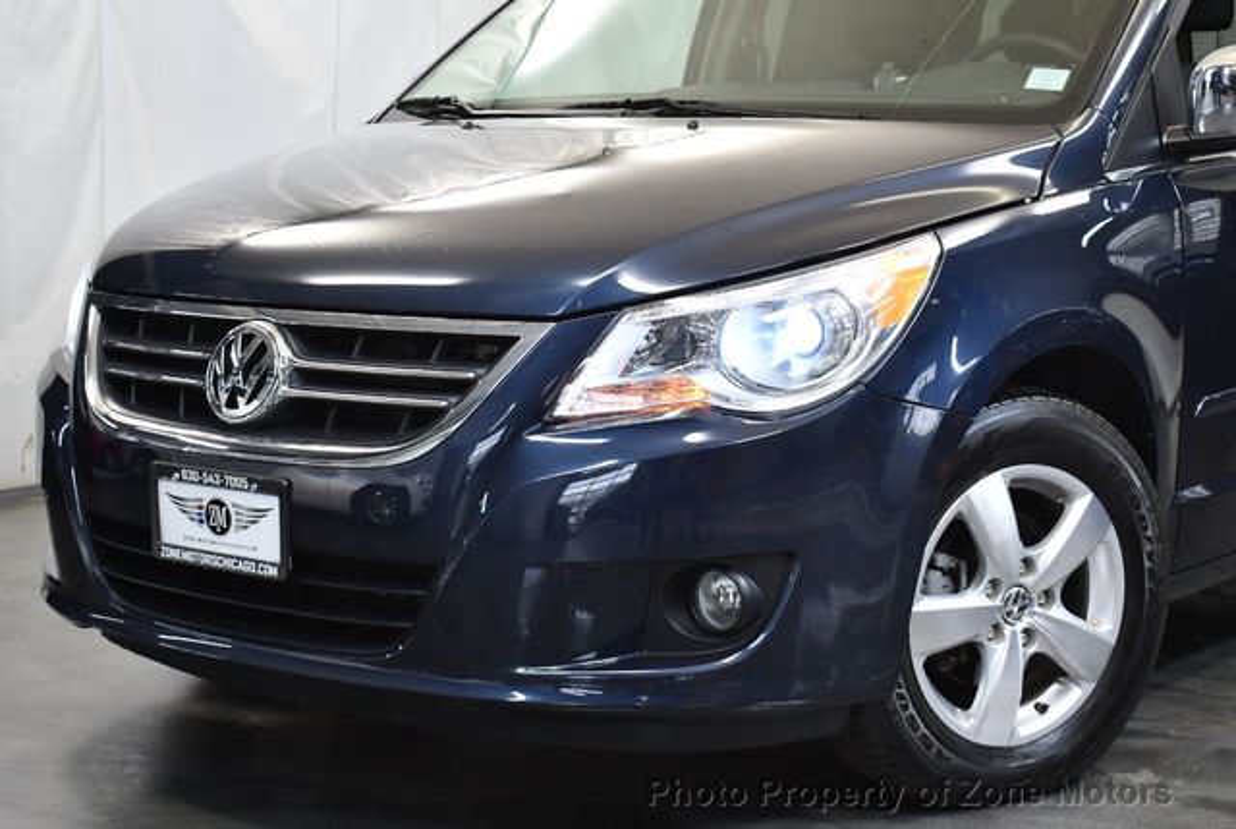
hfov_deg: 29.6
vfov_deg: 20.1
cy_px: 414
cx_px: 618
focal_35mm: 68
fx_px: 2338
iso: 1250
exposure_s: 1/125
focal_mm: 34
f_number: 4.5
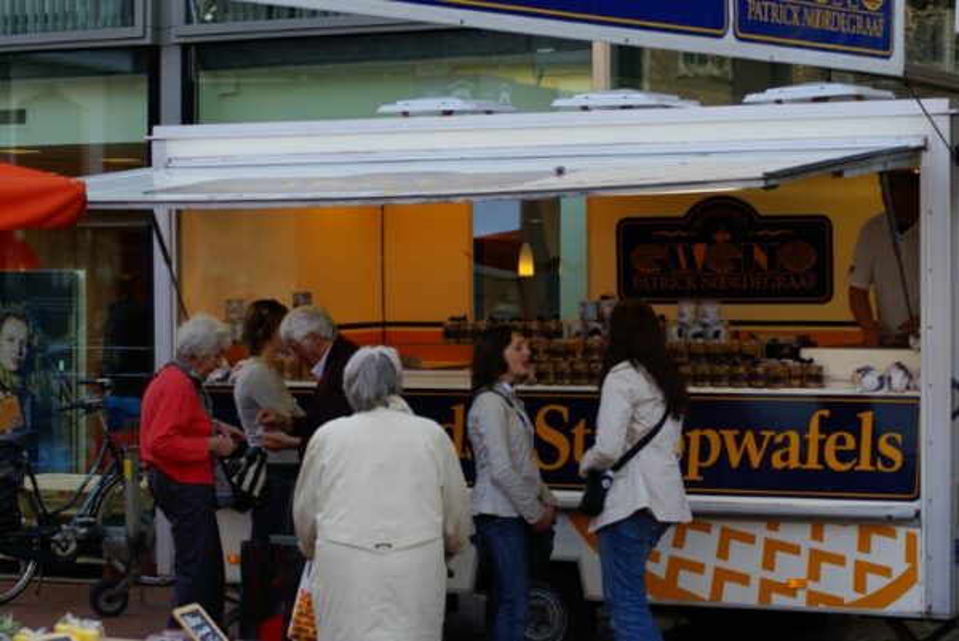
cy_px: 320
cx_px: 480
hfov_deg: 19.4
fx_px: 2799
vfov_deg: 13.1
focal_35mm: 105
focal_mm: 70
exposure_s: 1/160
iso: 100
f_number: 6.3
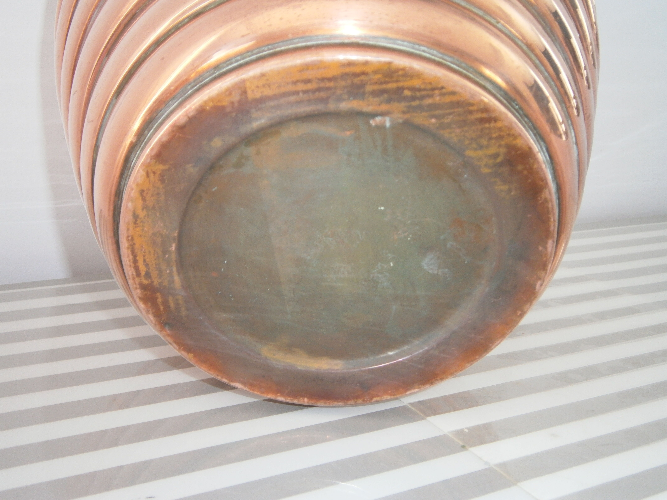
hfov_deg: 40.4
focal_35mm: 47
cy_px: 250
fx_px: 906
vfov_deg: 30.9
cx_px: 334
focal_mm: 8.3
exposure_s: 1/40
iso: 125
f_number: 3.4
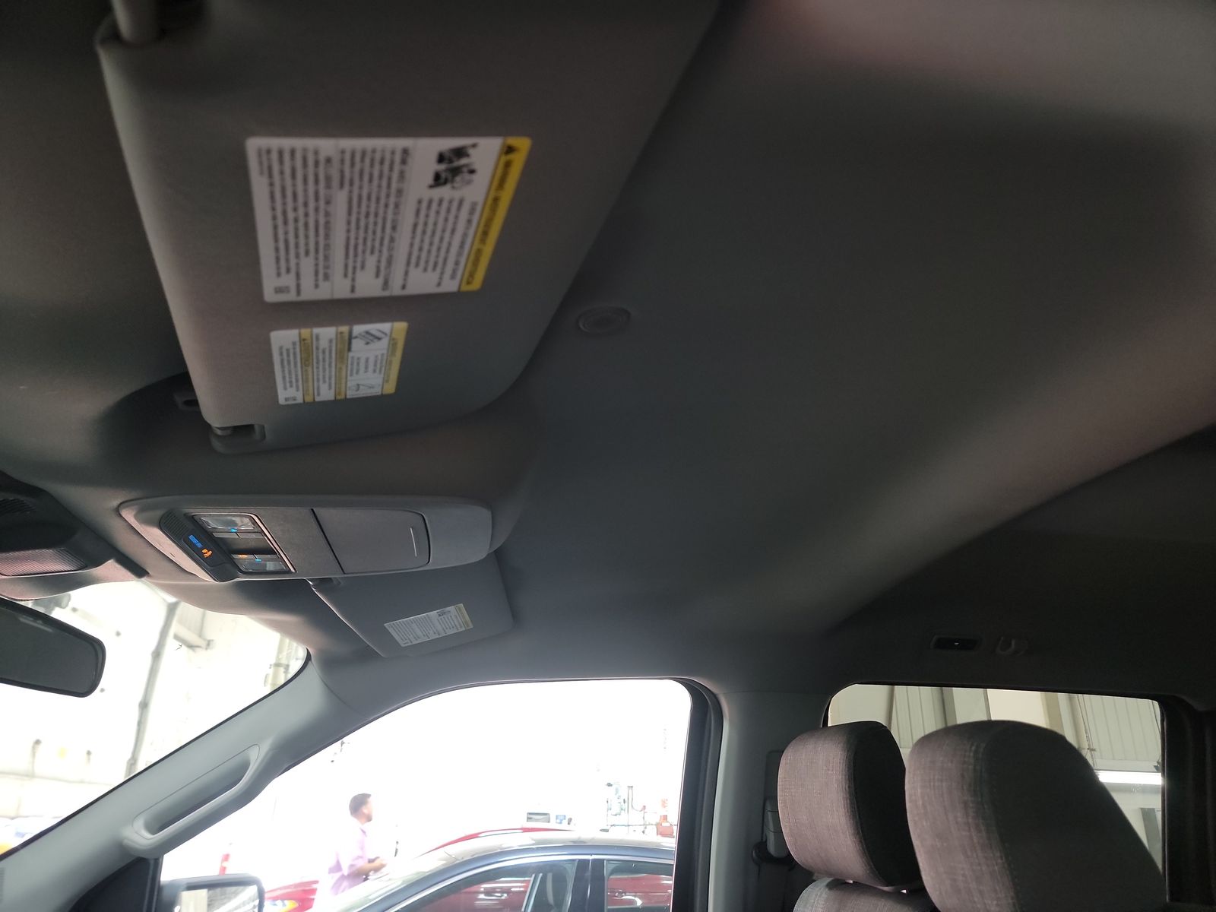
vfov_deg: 56.8
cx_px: 608
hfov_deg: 71.6
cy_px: 456
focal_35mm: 24
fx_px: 843
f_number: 1.8
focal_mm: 6.7
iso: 718
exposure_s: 1/59
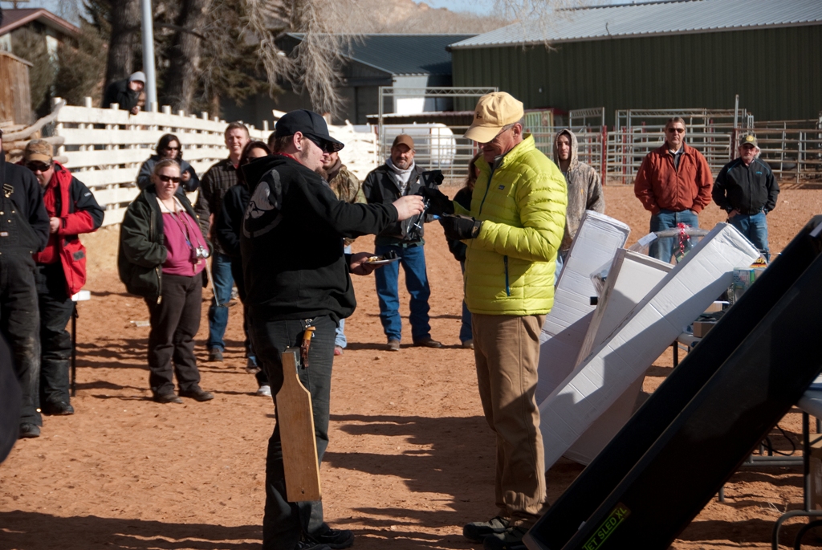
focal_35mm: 112
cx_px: 411
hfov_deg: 18.2
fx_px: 2571
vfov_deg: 12.2
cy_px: 275
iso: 200
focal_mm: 75
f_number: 5
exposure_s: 1/1250
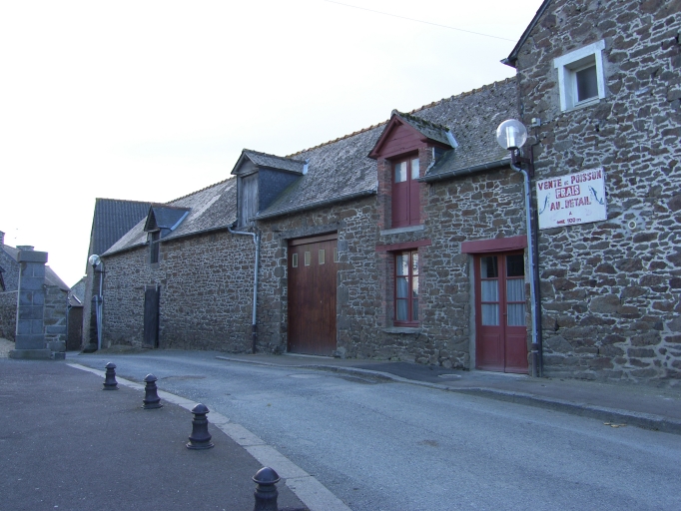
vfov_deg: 49.8
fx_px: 551
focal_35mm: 28
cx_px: 340
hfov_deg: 63.4
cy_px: 256
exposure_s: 1/160
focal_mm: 7.4
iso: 50
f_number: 3.2
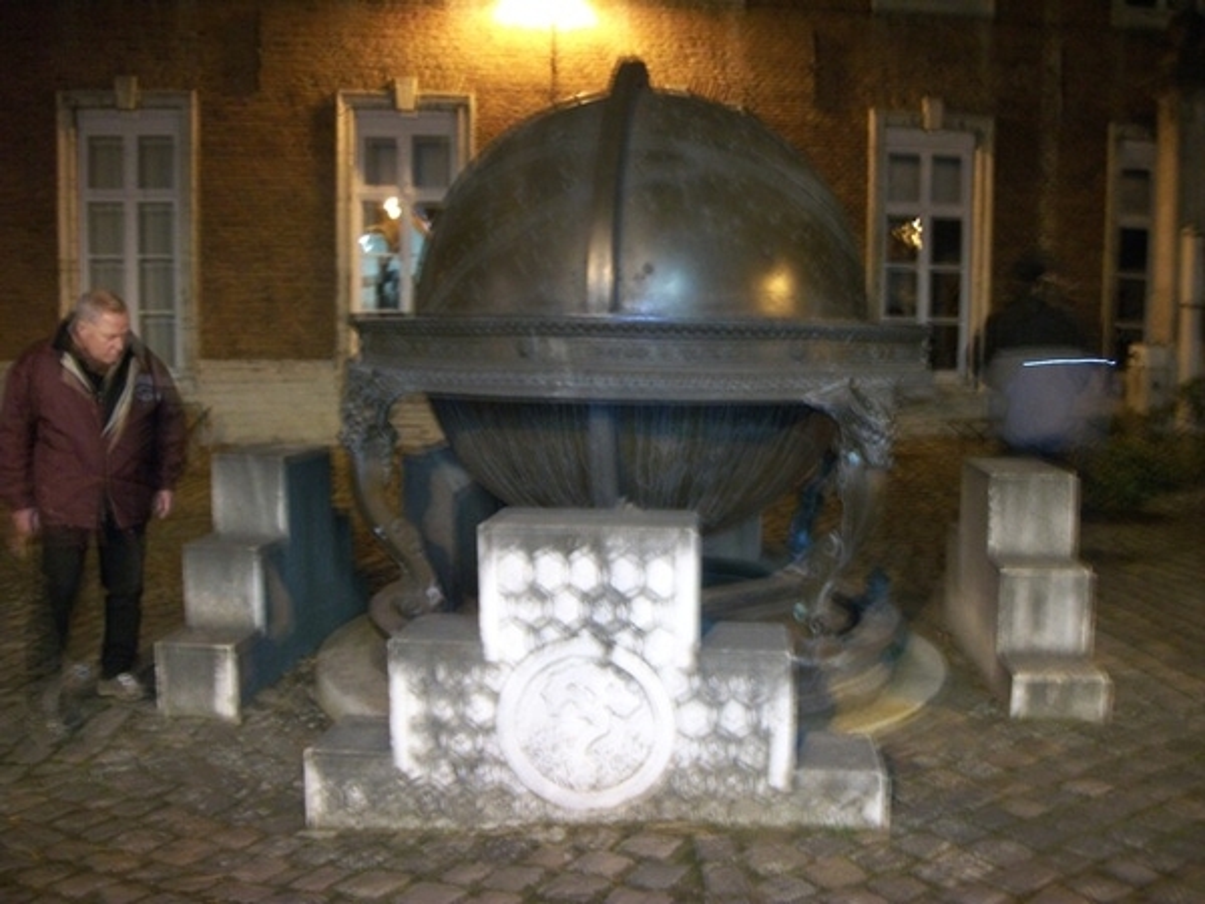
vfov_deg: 44.2
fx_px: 1114
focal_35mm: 32
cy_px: 452
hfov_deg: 56.8
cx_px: 602
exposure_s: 1/2
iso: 160
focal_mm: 5.7
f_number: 2.9
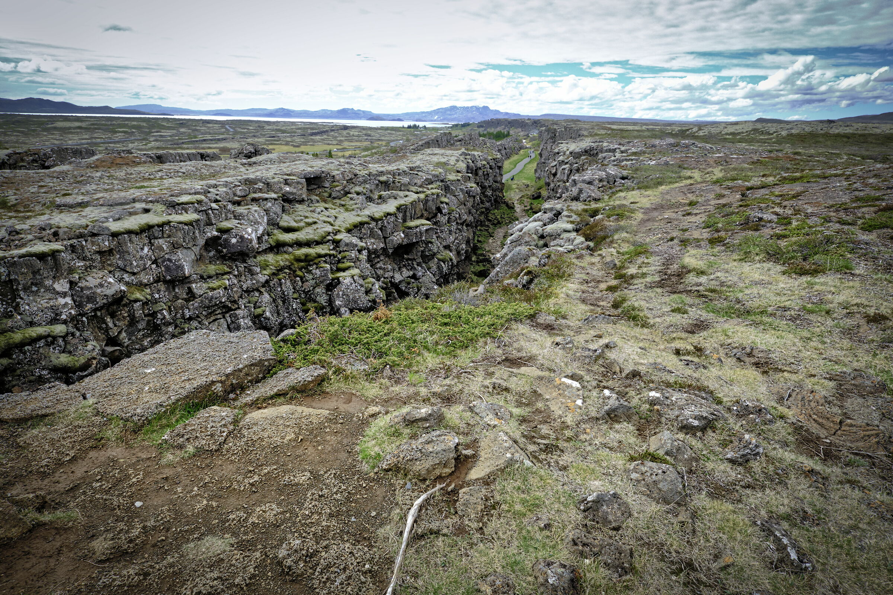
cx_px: 446
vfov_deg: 67.4
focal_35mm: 18
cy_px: 298
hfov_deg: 90.0
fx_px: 446
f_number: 10
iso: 320
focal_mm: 12
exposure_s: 1/200
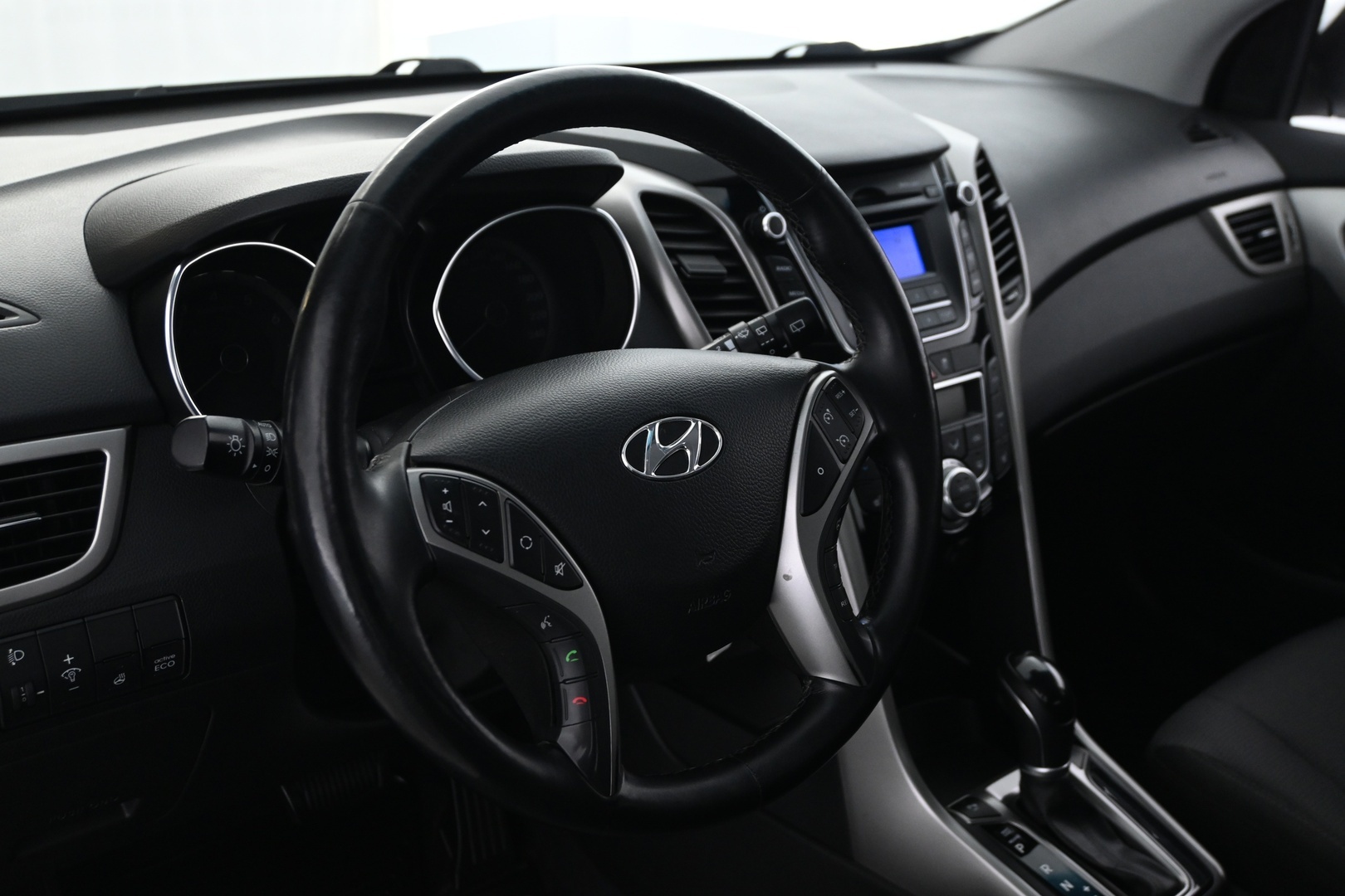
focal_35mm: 36
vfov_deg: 36.9
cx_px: 672
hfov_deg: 53.1
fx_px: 1345
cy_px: 448
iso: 1600
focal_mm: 24
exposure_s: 1/15
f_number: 4.2
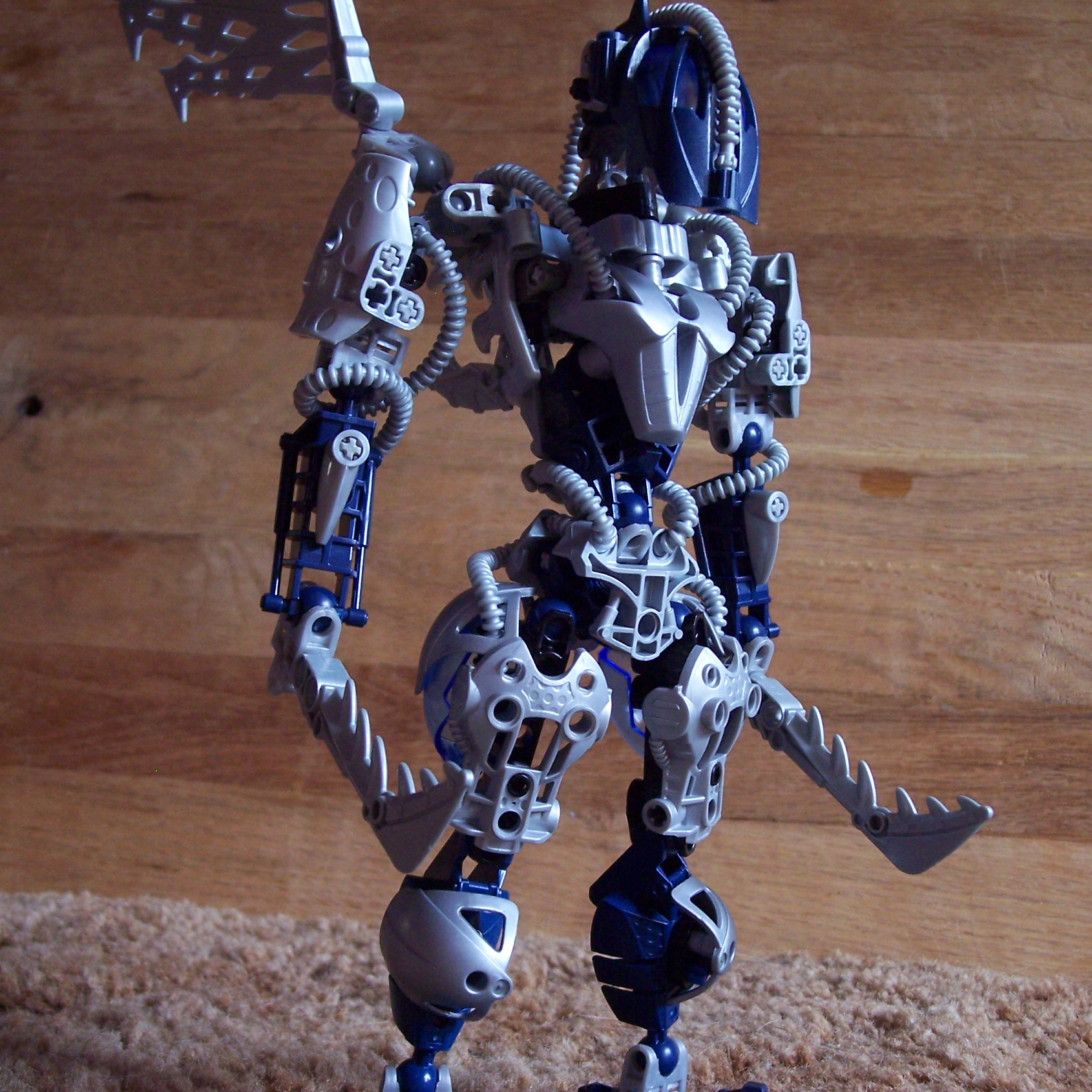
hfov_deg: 36.1
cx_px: 567
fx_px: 1677
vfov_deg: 36.1
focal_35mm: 47
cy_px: 540
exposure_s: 1/8
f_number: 3.4
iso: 200
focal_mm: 8
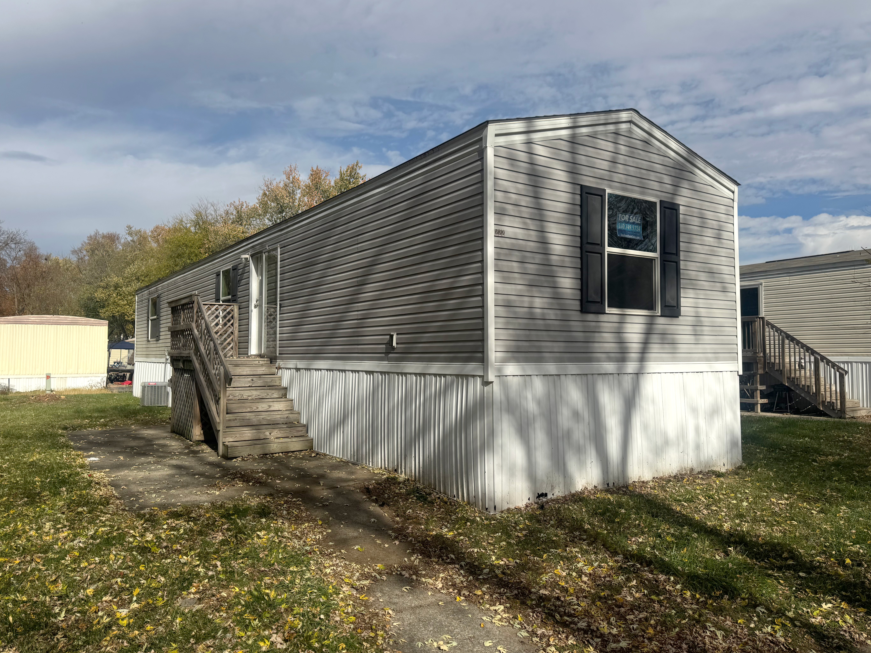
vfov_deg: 54.9
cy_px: 317
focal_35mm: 25
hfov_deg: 69.4
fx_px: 629
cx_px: 439
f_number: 1.78
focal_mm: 6.76
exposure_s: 1/7937
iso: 80
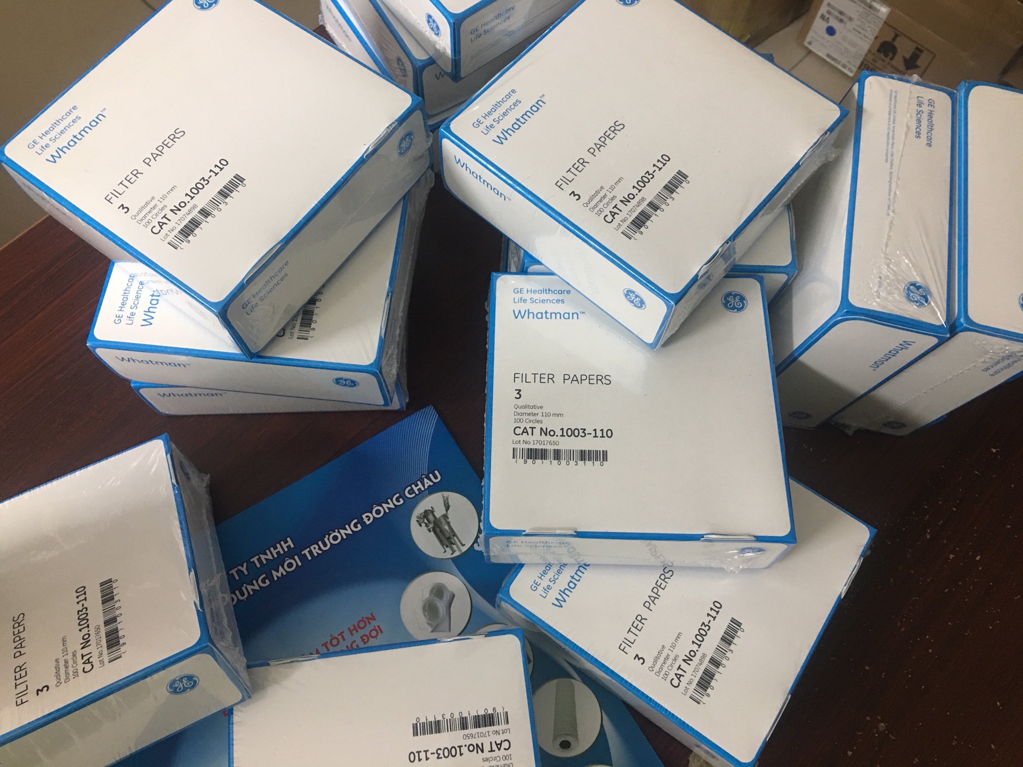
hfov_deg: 61.7
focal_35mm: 29
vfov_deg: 48.2
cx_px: 512
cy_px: 384
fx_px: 857
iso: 80
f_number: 2.2
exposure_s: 1/17
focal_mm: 4.15
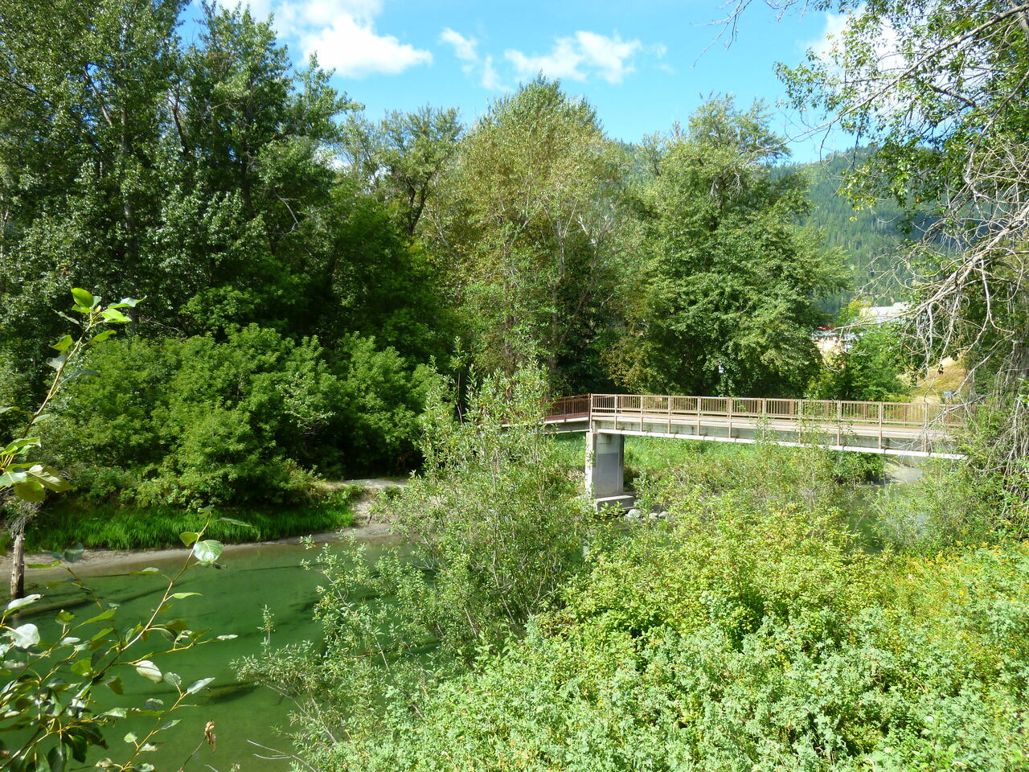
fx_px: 743
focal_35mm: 25
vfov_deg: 54.9
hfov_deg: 69.4
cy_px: 386
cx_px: 514
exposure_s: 1/250
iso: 80
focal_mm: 4.5
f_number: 3.3
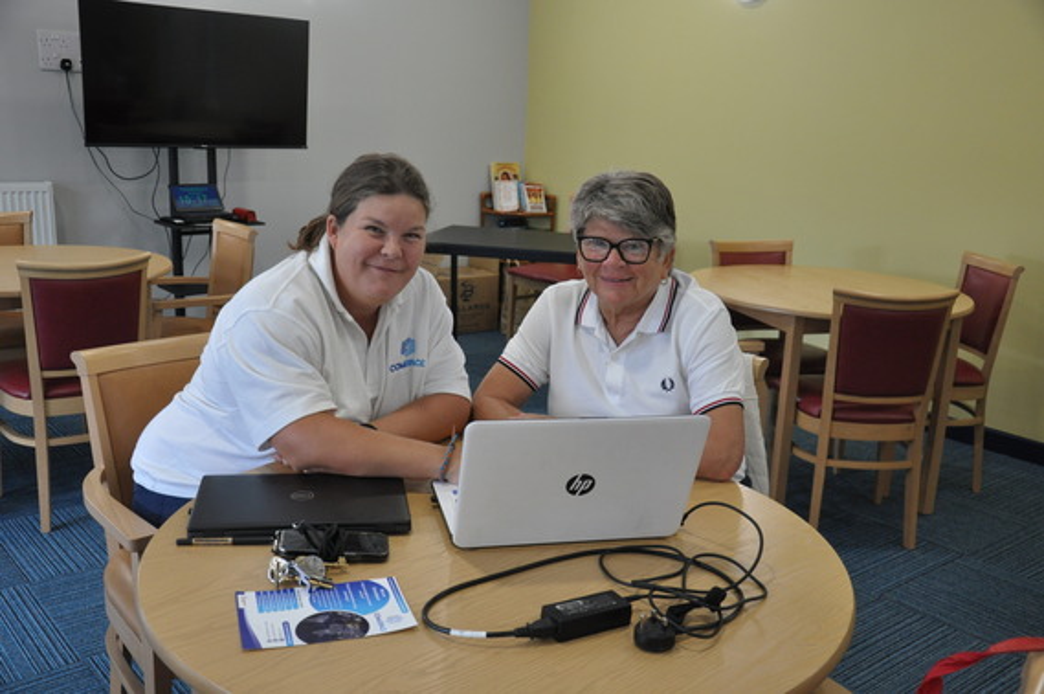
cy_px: 347
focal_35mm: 36
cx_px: 522
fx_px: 1043
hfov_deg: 53.2
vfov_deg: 36.8
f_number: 3.8
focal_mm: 24
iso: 800
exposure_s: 1/100
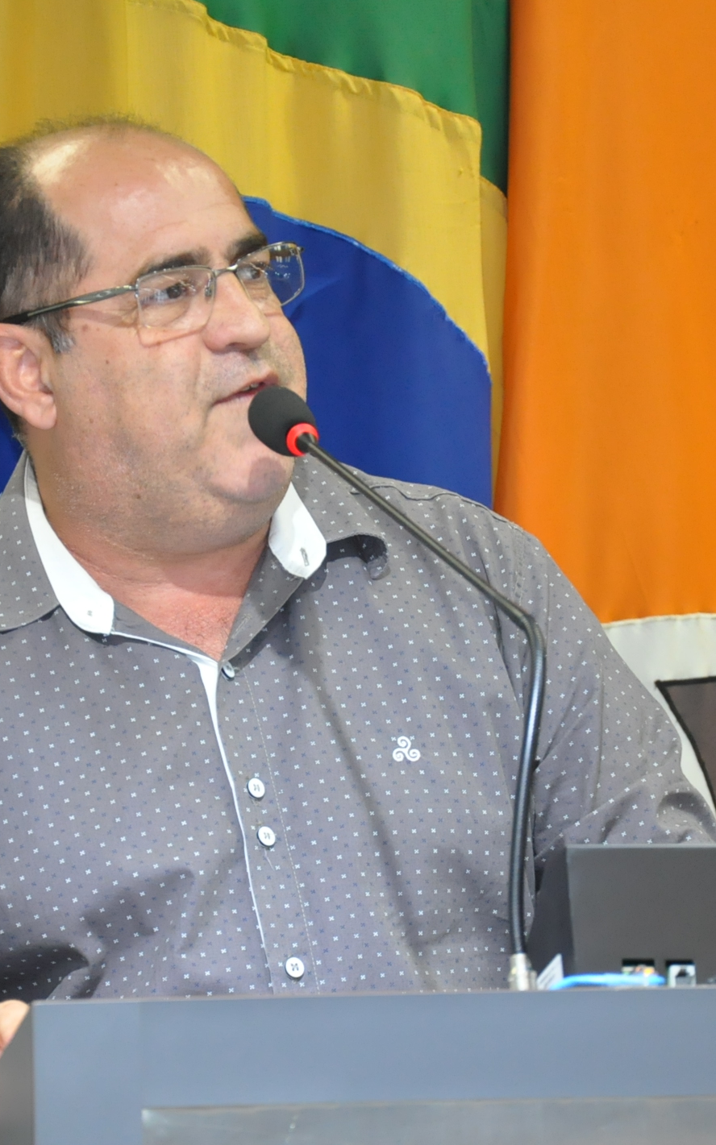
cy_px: 572
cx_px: 272
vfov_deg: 12.1
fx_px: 5395
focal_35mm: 173
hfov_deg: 7.6
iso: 2000
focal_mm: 75
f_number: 5.3
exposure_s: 1/60
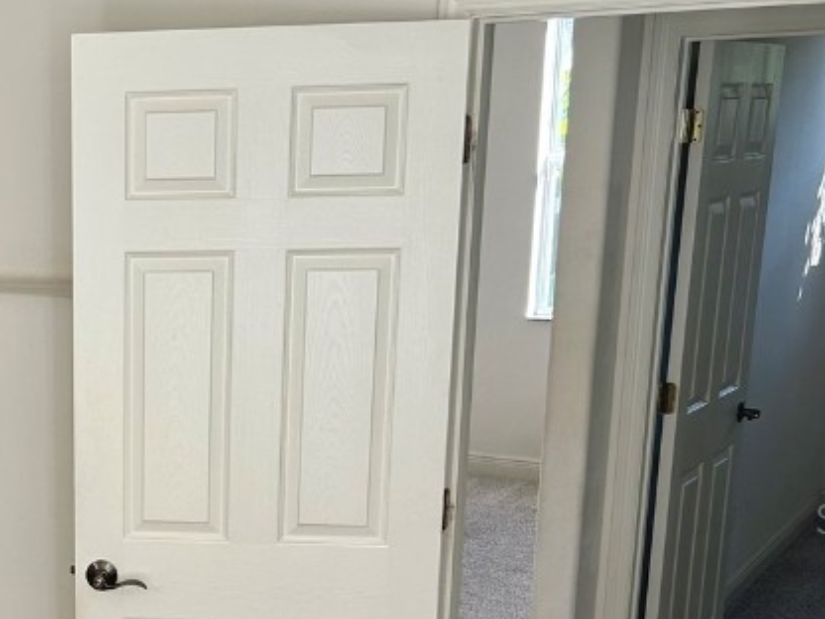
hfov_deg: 28.3
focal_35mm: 64
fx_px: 1525
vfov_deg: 22.5
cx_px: -12
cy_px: 518
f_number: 1.5
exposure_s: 1/246
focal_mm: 5.7
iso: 40
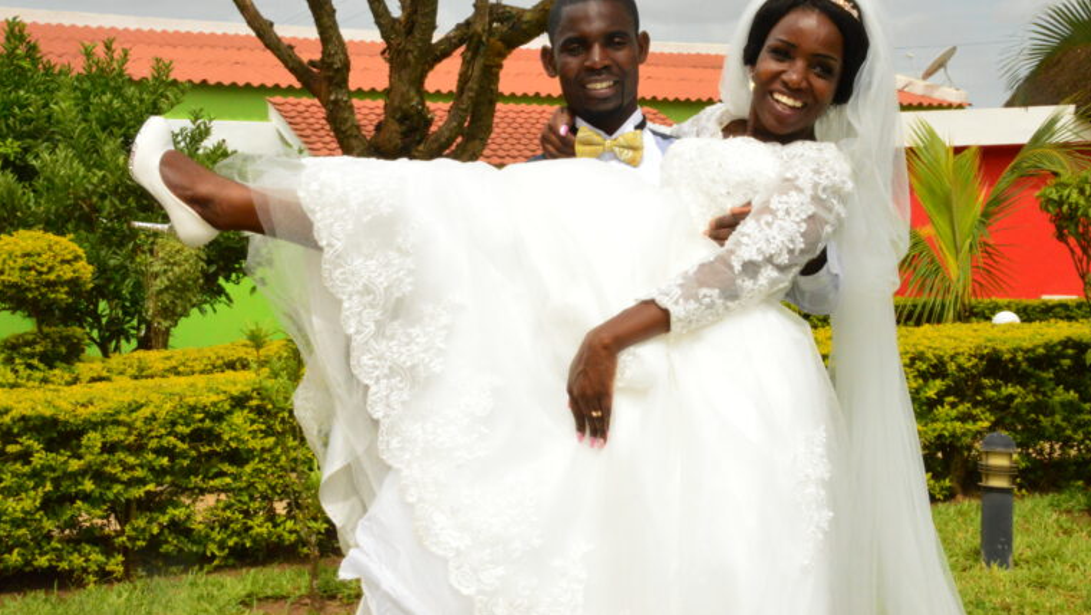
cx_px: 550
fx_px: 1607
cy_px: 252
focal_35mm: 56
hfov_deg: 37.5
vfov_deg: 21.6
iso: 3200
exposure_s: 1/200
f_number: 25
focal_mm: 35
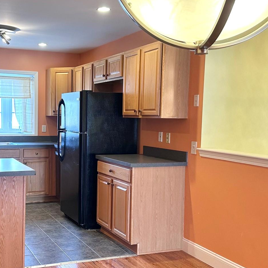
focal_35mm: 46
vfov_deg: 36.8
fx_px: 403
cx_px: 78
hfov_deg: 36.2
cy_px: 147
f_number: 1.78
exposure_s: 1/120
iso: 160
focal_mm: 6.86
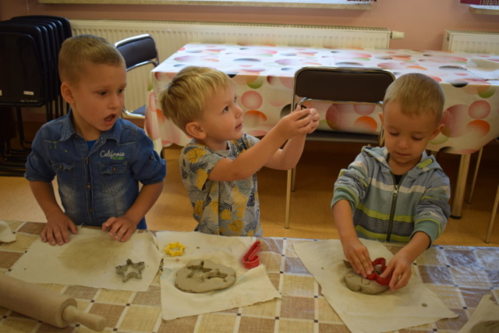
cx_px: 250
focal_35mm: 36
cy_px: 166
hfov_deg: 53.1
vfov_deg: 36.9
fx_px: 499
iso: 400
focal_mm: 24
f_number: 4.5
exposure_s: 1/80
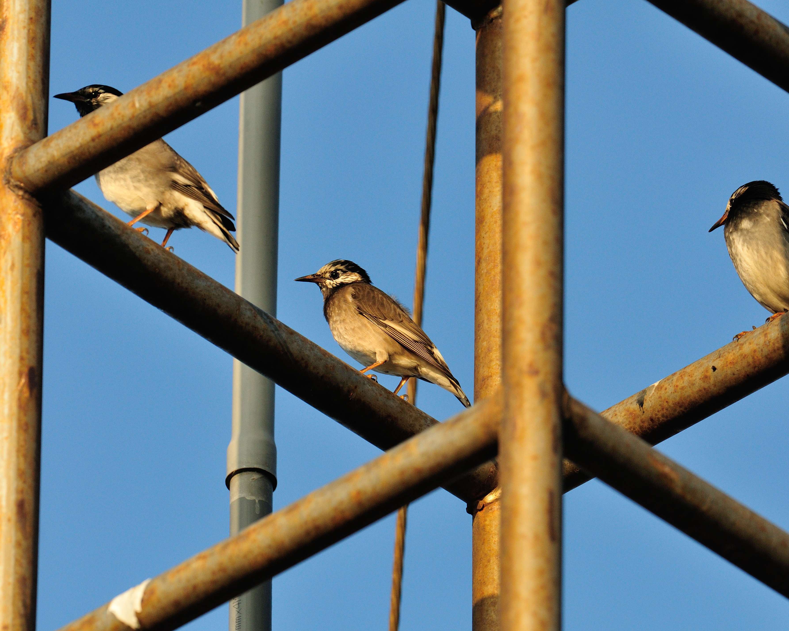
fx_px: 19802
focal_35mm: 848
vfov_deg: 1.8
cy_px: 316
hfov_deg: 2.3
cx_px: 365
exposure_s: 1/1250
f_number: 5.6
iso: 400
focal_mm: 500
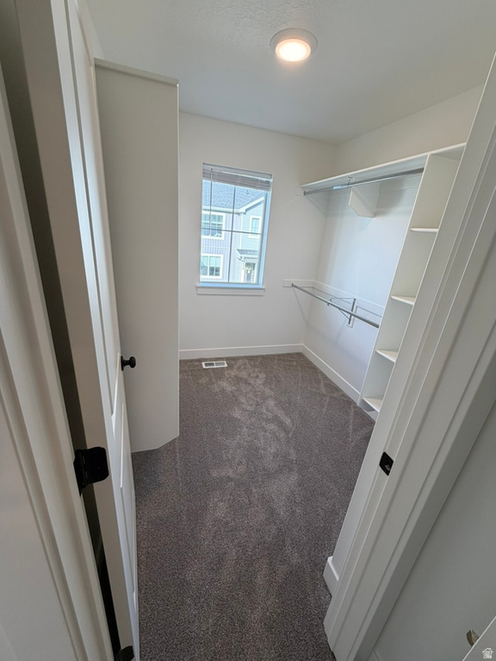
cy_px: 330
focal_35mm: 14
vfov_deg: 102.1
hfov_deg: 85.7
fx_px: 267
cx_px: 248
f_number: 2.2
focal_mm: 2.22
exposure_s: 1/120
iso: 100
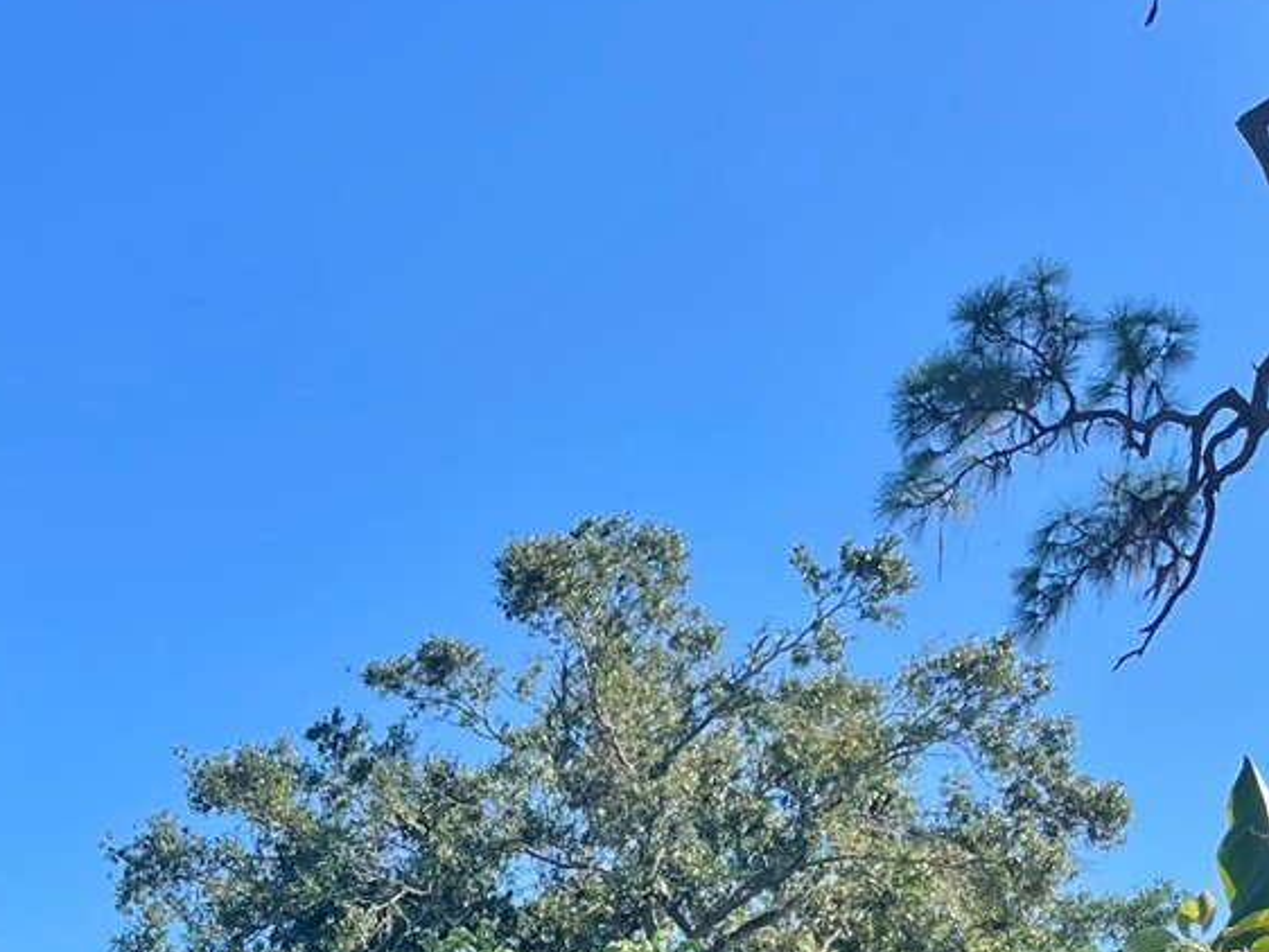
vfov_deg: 18.5
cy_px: 1250
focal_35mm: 74
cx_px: 79
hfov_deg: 25.3
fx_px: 2714
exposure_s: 1/1667
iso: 32
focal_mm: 4.2
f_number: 1.6
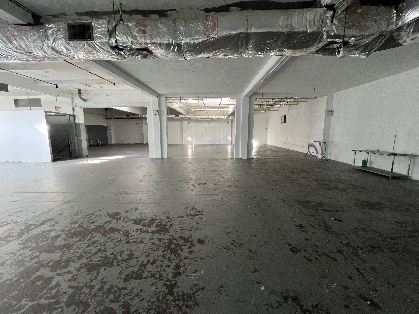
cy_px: 157
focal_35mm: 13
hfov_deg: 106.2
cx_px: 210
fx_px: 157
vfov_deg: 89.9
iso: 320
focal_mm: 1.57
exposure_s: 1/60
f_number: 1.8
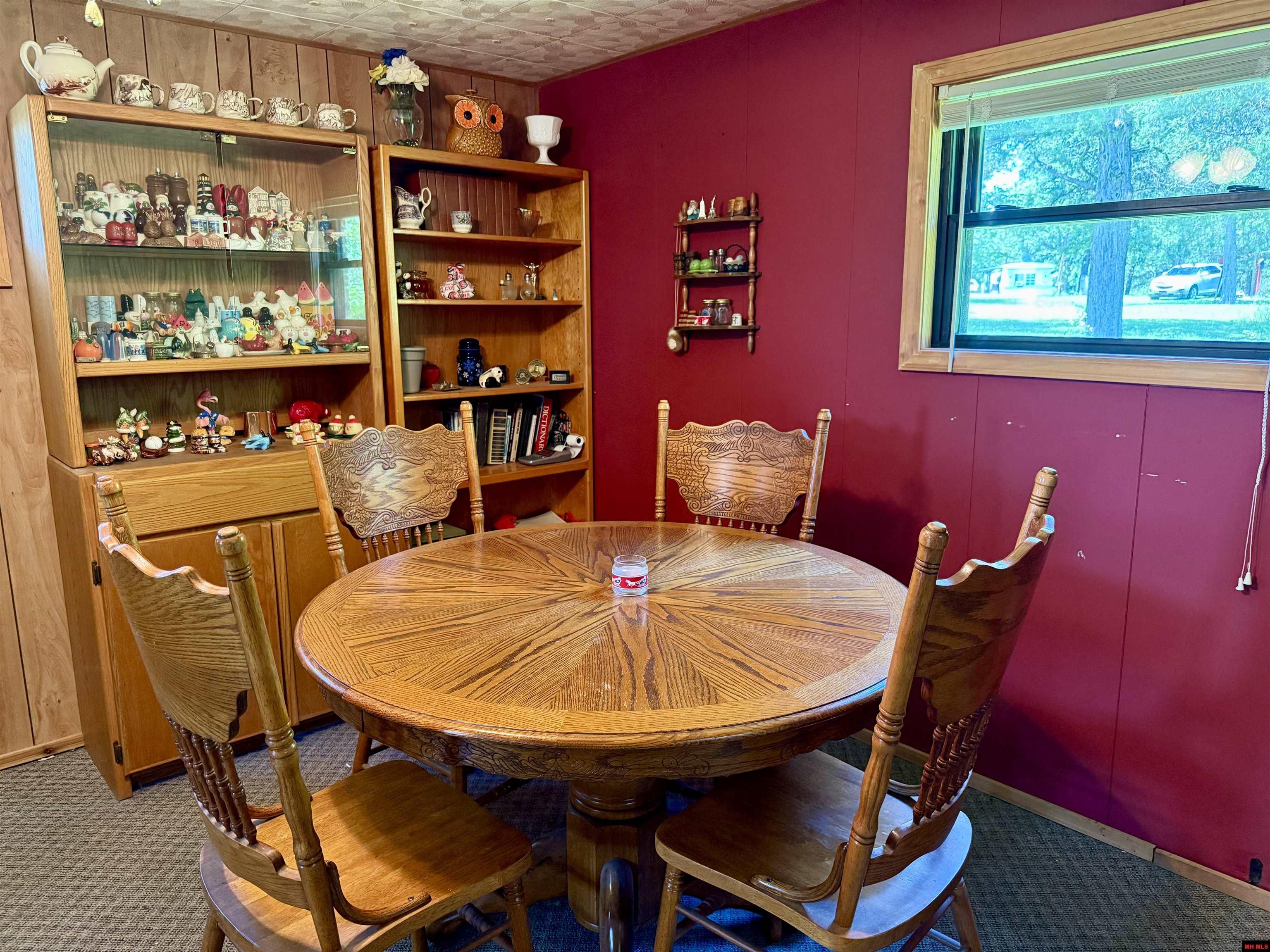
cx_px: 635
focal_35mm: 24
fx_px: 881
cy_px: 476
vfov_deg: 56.8
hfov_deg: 71.6
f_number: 1.78
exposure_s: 1/60
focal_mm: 6.76
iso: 640
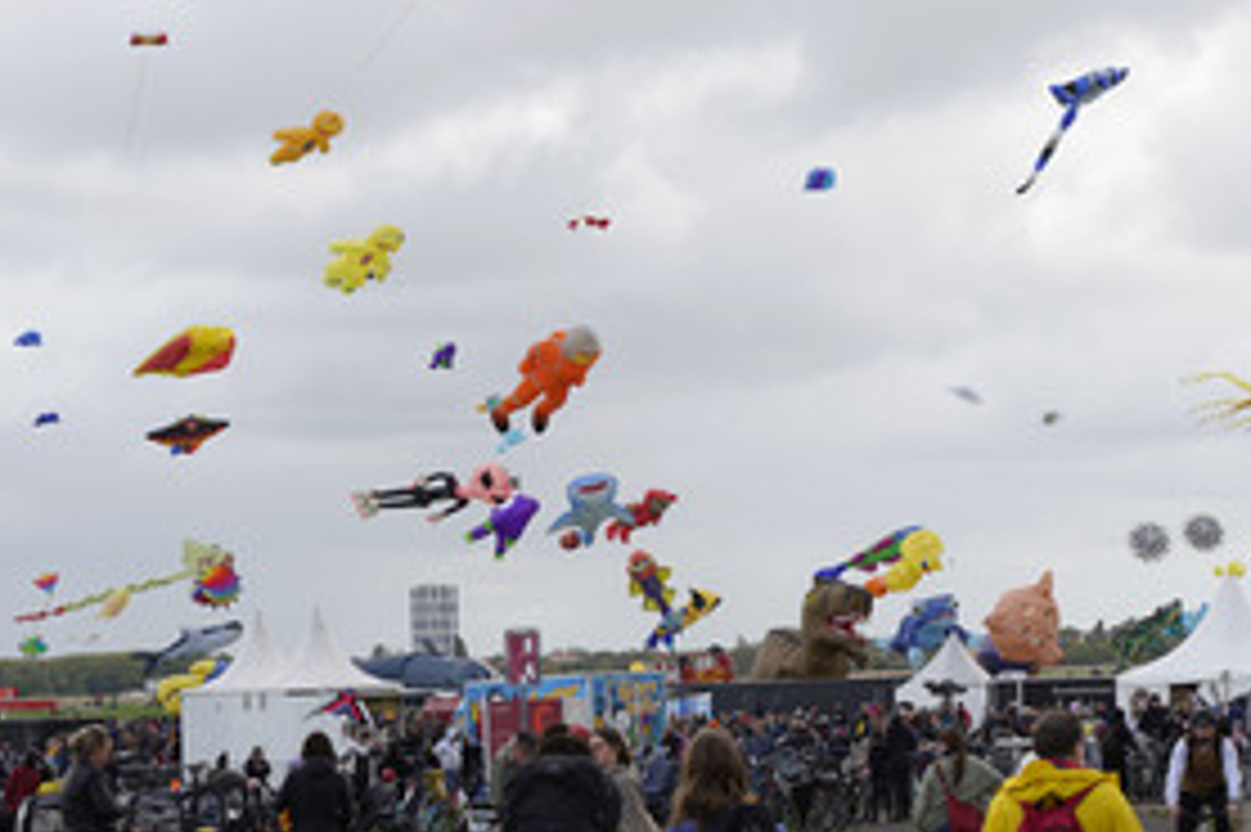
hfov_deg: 17.1
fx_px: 4167
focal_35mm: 120
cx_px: 668
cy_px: 369
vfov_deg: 11.4
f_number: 8
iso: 100
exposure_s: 1/125
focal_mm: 74
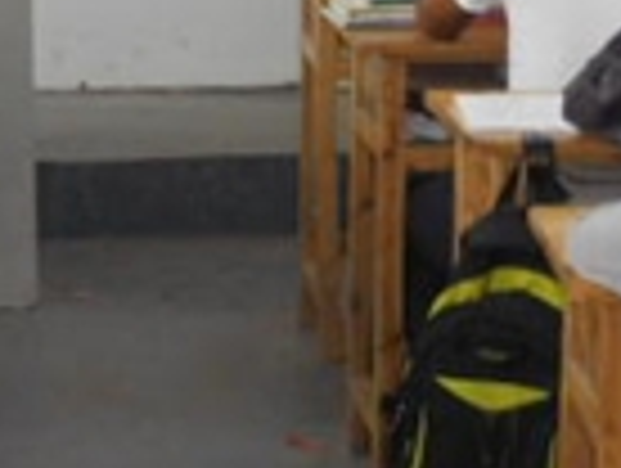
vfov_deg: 9.1
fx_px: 2929
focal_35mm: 163
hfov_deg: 12.0
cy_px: 25
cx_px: 76
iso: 450
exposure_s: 1/60
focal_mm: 8.1
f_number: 4.2
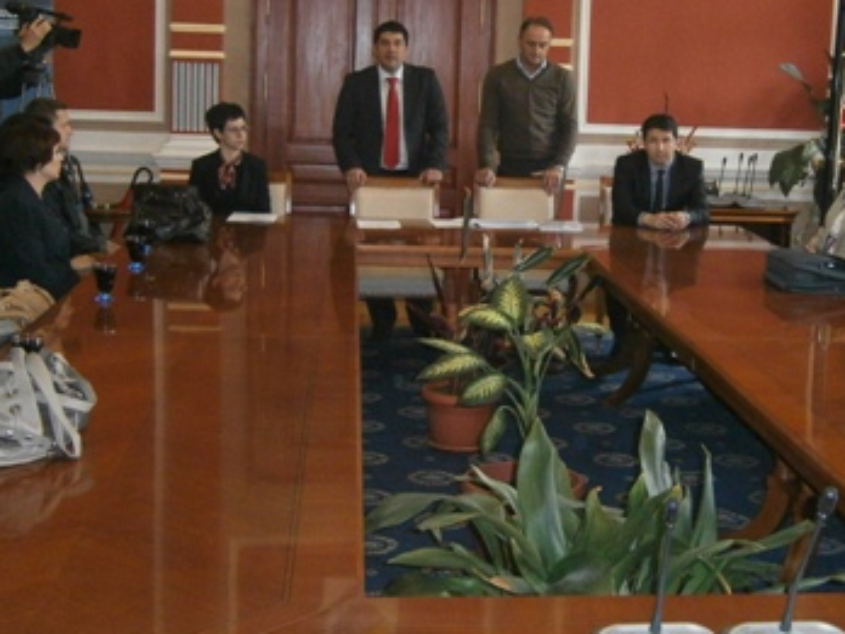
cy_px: 253
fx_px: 1391
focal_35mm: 57
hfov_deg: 33.8
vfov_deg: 25.6
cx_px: 447
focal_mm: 5.5
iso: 400
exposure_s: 1/30
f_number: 2.9
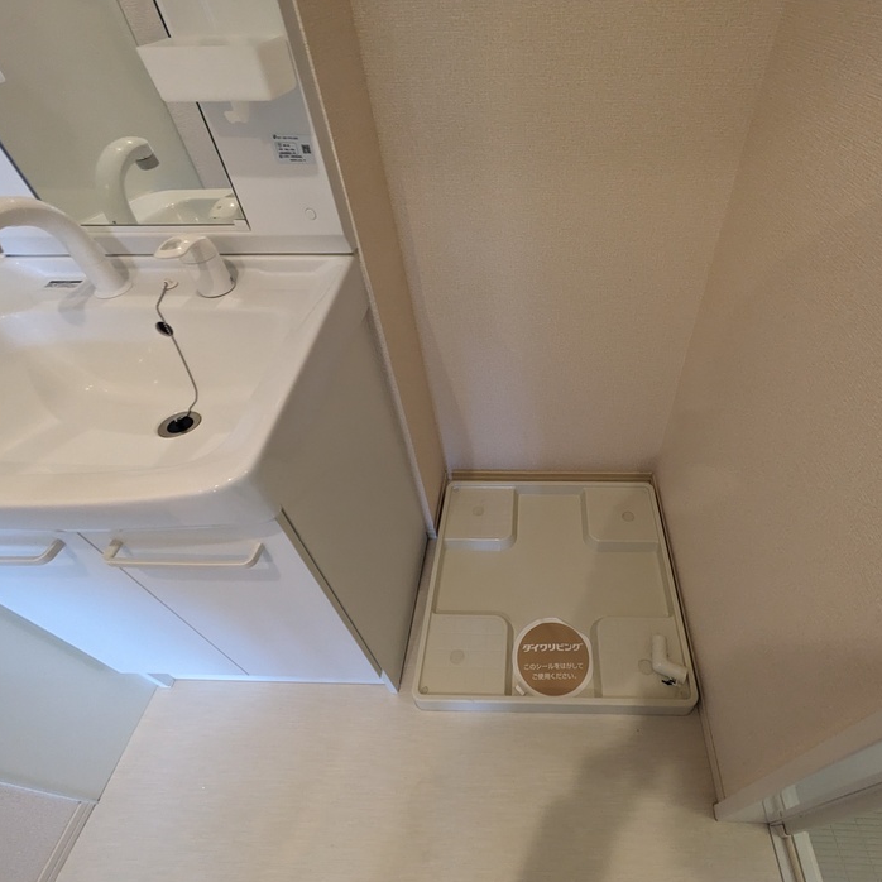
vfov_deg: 83.9
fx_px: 490
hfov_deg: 83.1
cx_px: 521
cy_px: 454
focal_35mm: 17
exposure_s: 1/24
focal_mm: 1.83
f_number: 2.2
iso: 140
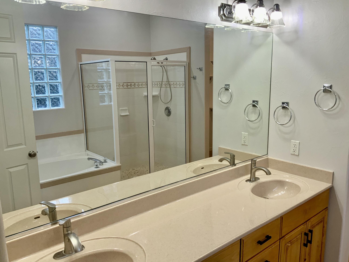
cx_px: 174
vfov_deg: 48.2
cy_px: 131
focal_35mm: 29
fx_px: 292
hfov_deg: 61.7
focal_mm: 3
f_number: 1.8
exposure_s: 1/120
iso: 50
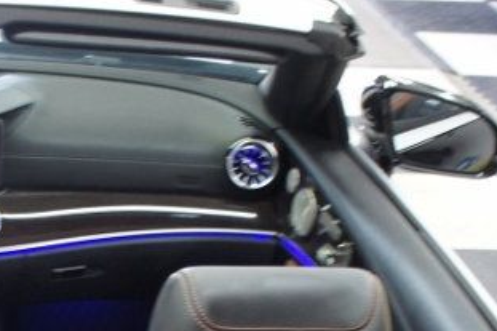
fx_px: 1228
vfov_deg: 14.4
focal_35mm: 89
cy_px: 492
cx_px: -110
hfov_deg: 21.2
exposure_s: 1/30
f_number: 3.5
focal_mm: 18
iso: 800
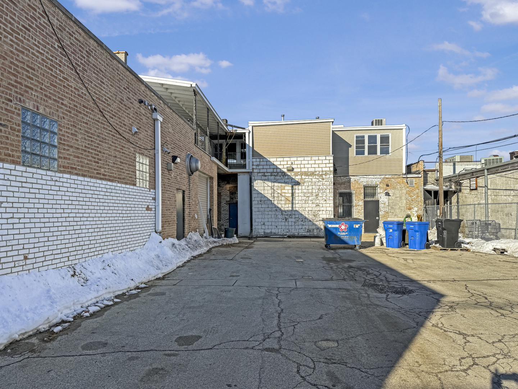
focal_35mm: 24
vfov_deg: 56.8
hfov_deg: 71.6
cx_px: 259
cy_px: 194
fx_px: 359
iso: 80
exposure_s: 1/5000
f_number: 1.8
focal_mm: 6.76
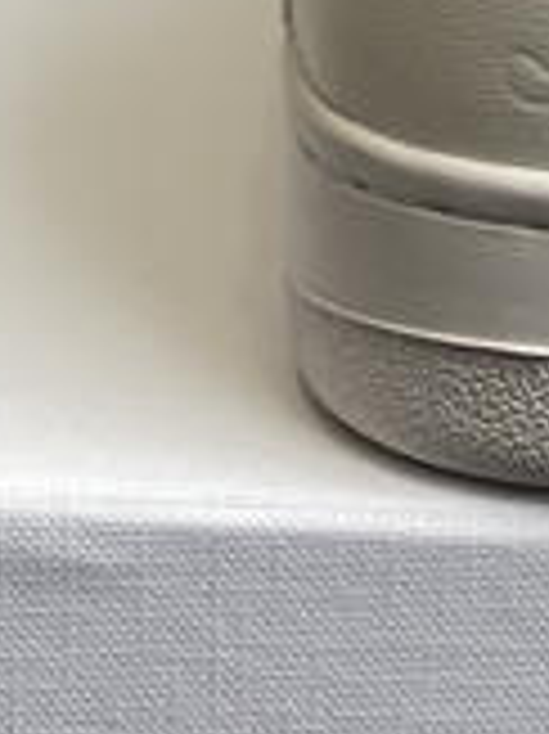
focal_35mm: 277
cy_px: 50
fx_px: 5865
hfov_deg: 5.2
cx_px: 1292
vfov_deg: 7.1
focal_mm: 6
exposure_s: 1/235
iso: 20
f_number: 2
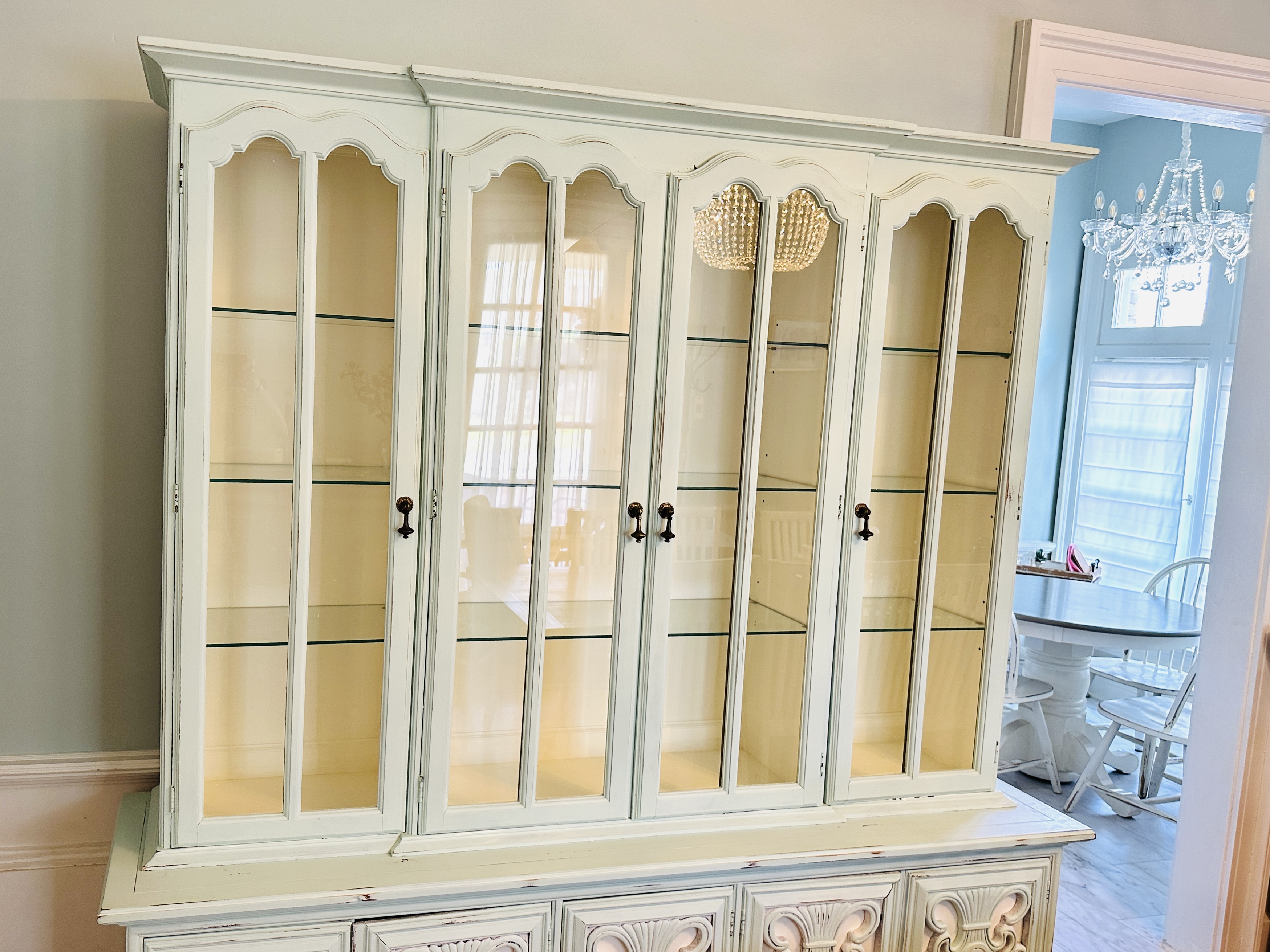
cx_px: 635
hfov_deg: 71.6
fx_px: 881
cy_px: 476
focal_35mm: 24
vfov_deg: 56.8
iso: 160
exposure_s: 1/60
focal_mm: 6.86
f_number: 1.78
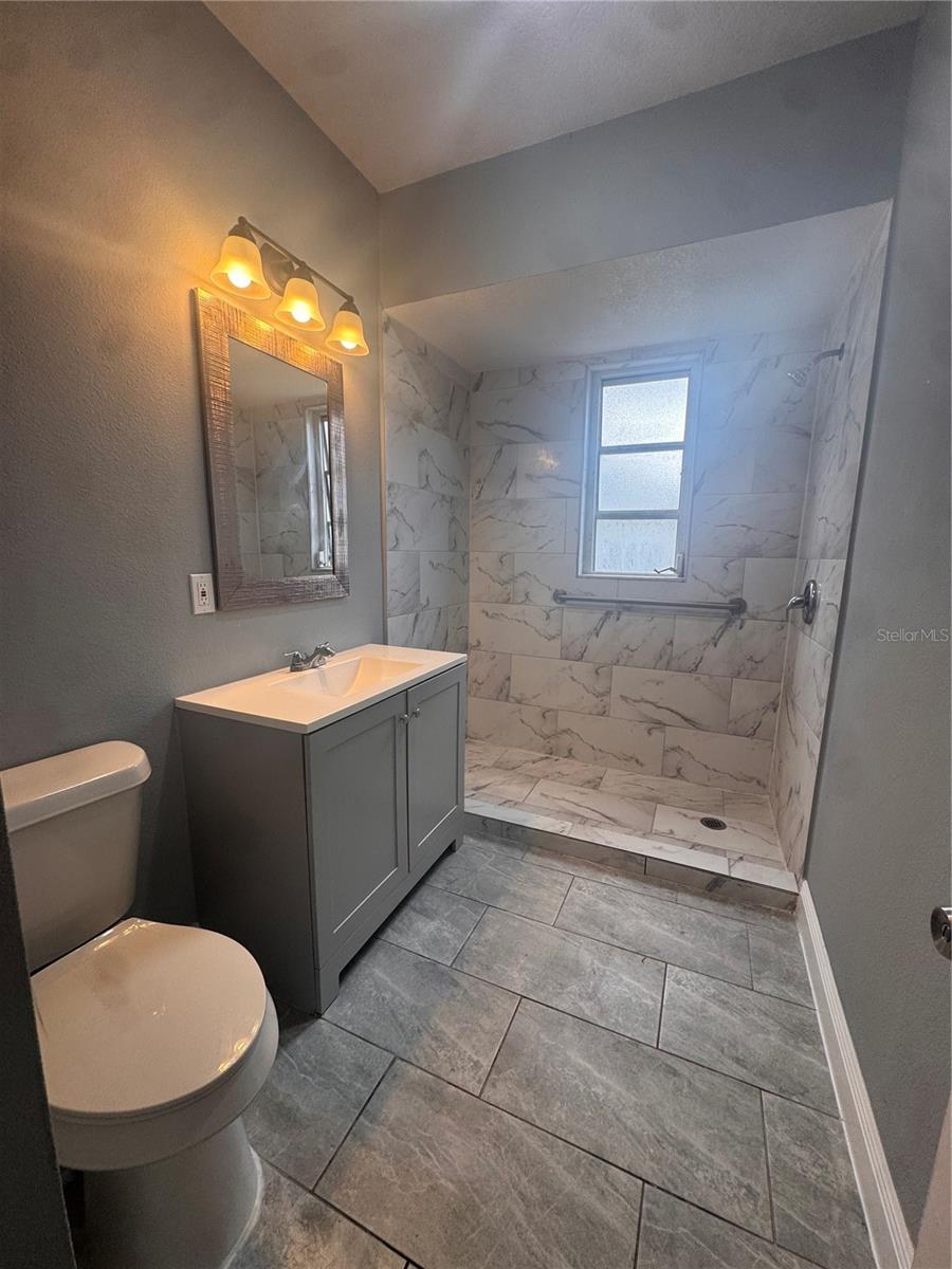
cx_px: 476
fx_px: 513
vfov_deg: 102.1
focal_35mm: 14
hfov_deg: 85.7
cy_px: 634
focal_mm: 2.22
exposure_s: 1/120
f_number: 2.2
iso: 100
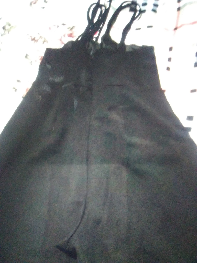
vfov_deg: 61.7
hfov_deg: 48.2
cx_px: 98
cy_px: 132
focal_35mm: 29
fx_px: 220
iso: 1269
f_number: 2.4
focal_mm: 2.39
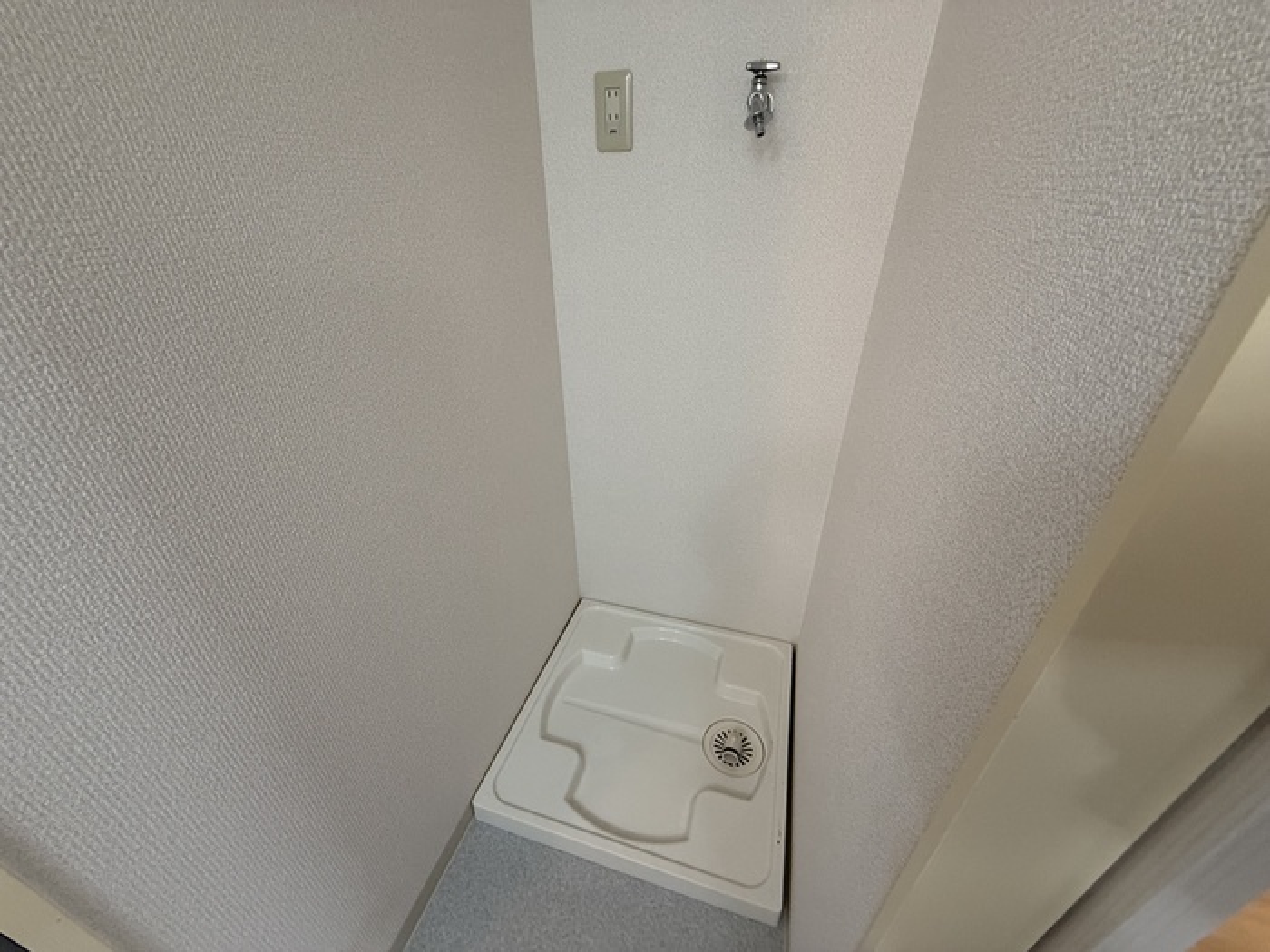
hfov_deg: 102.1
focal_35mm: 14
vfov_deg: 85.7
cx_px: 635
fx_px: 514
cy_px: 476
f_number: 2.2
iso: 320
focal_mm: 2.22
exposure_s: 1/120
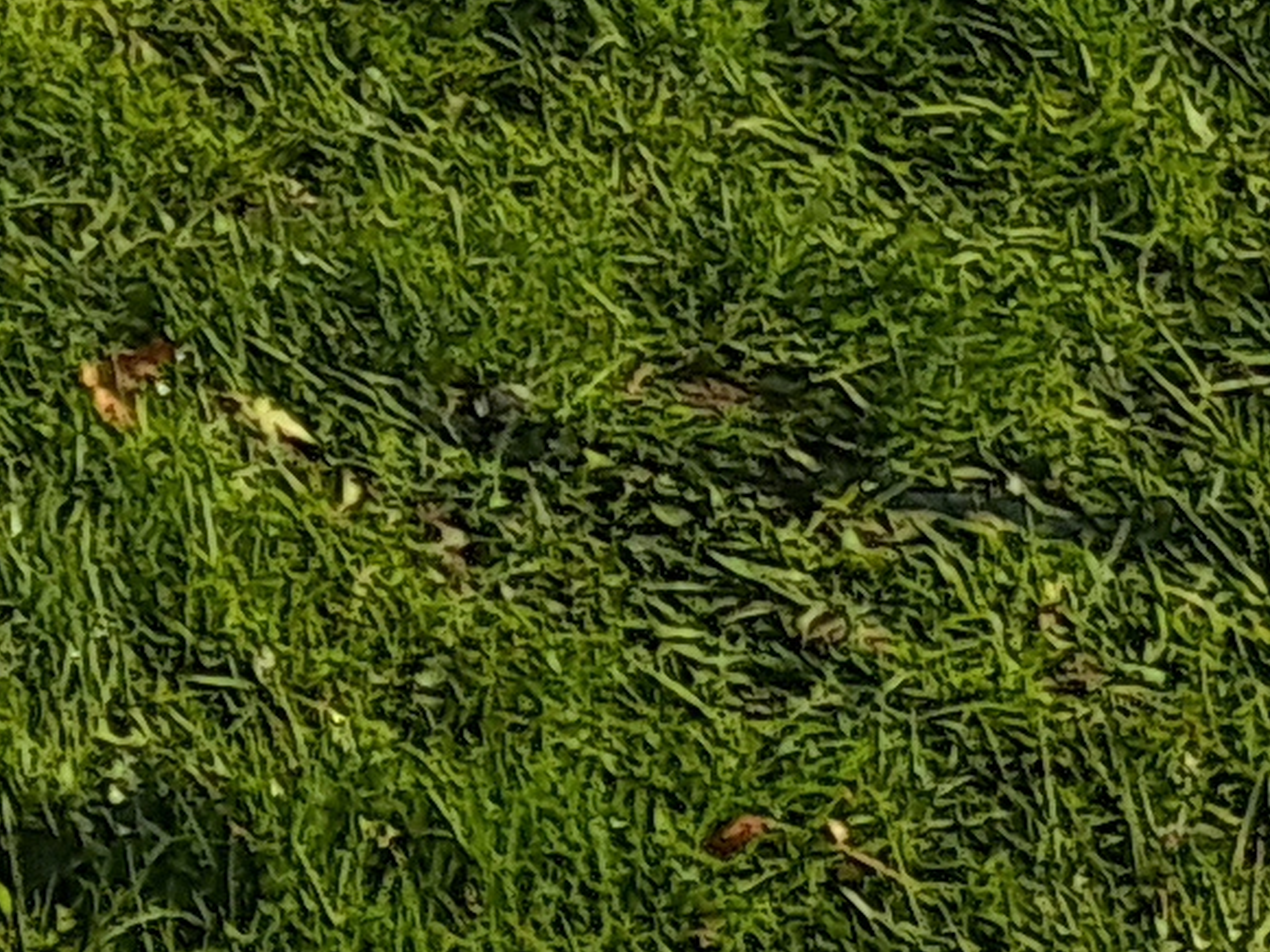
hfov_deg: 9.5
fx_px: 7009
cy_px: -2336
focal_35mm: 191
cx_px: -1517
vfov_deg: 6.7
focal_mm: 5.23
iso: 50
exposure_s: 1/1802
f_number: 1.8
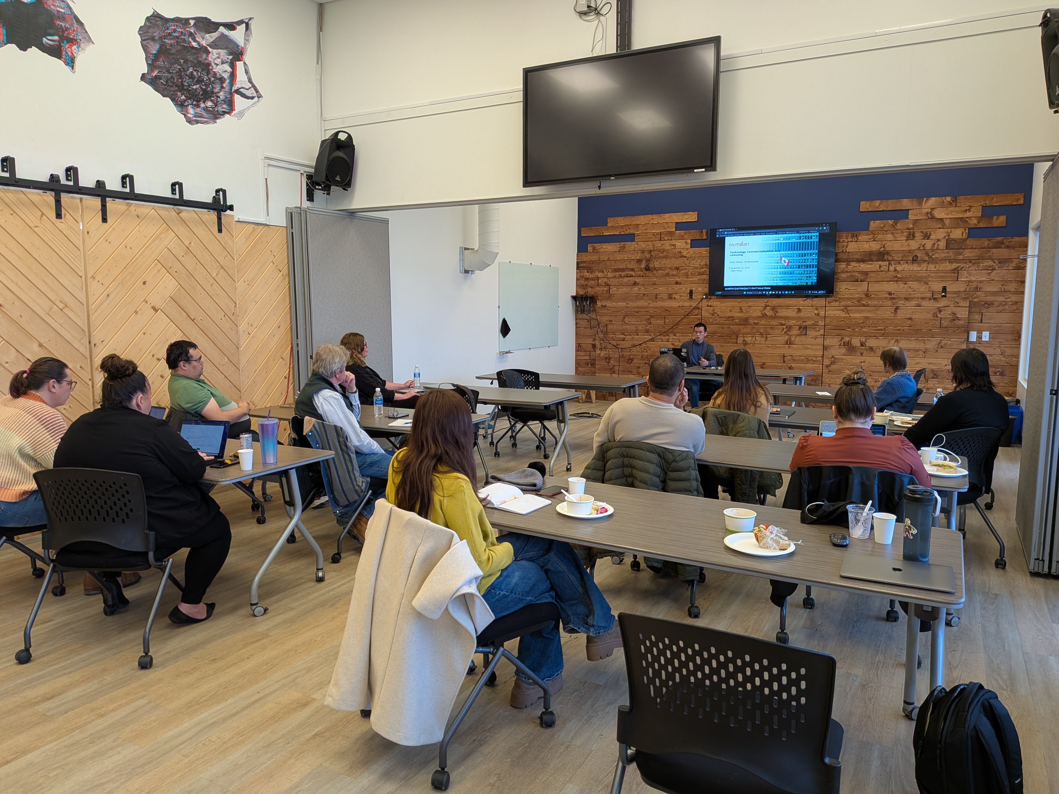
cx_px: 530
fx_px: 734
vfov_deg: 56.8
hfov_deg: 71.6
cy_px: 397
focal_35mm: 24
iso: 52
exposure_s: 1/60
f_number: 1.7
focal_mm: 4.53
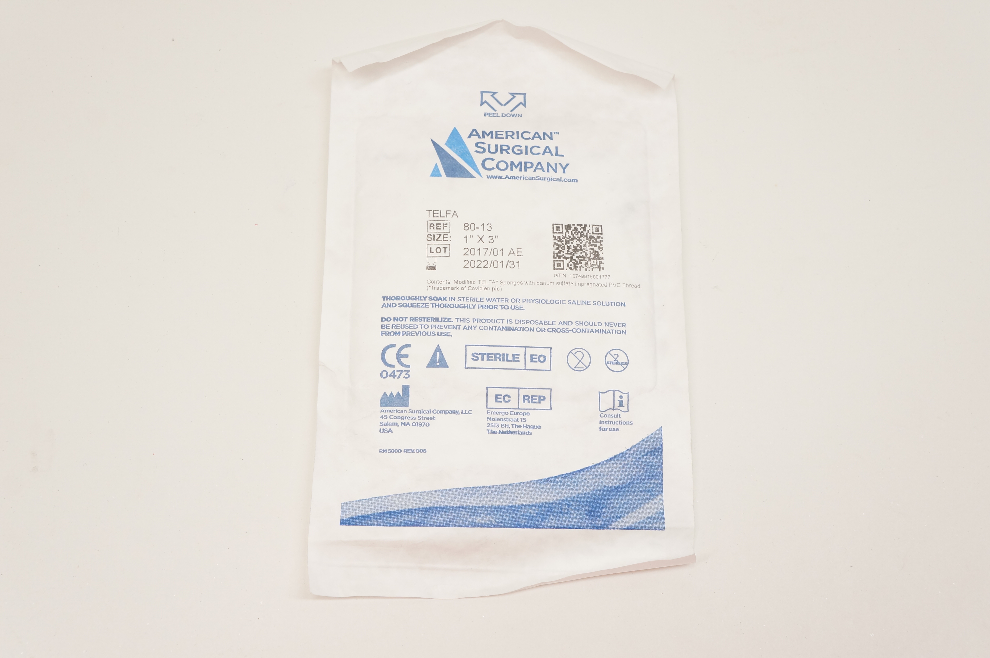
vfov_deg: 30.8
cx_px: 495
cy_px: 329
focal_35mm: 44
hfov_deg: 45.0
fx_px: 1195
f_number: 7.1
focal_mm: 29
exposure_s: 1/125
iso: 800
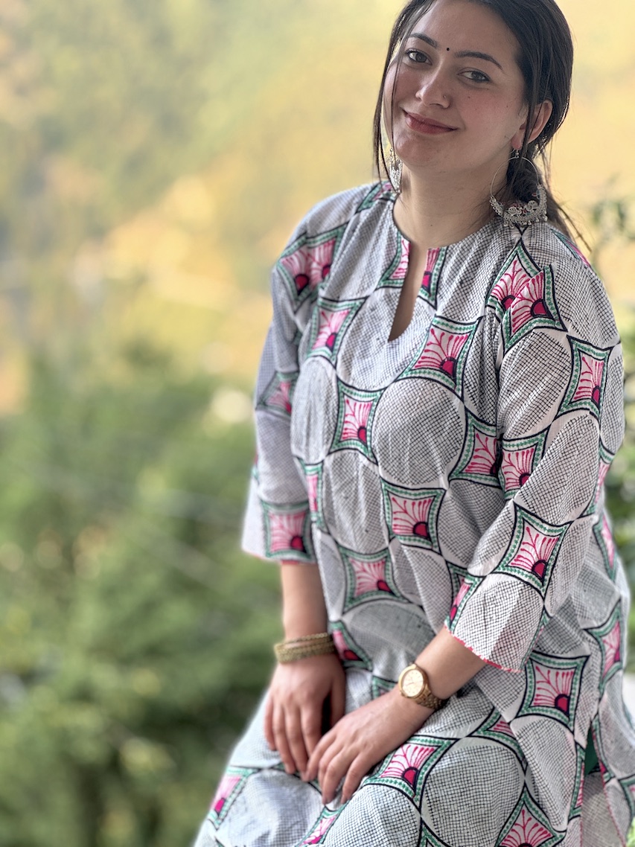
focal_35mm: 77
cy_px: 424
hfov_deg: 19.1
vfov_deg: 25.3
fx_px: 1884
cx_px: 318
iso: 64
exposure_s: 1/99
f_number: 2.8
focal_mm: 9
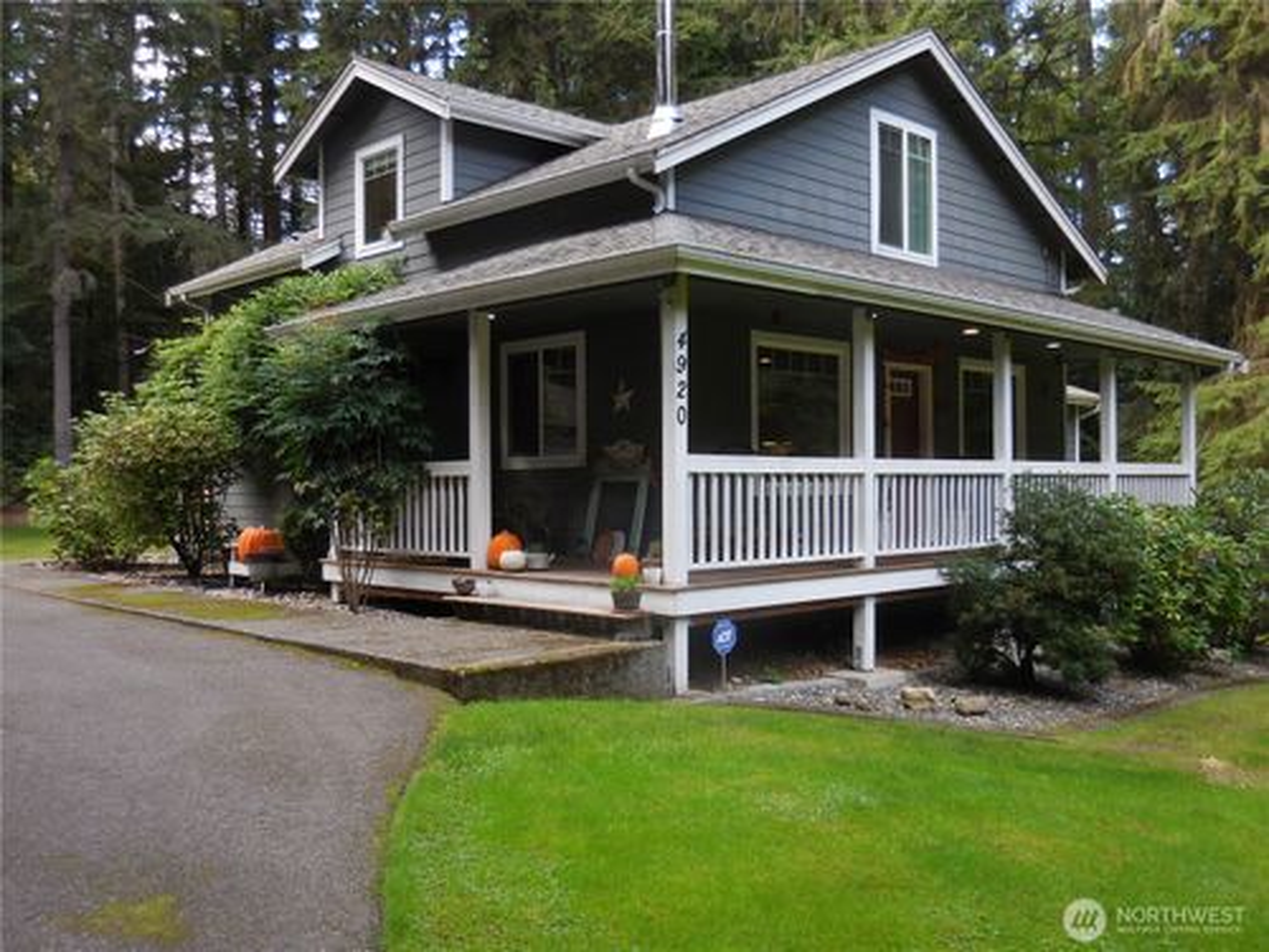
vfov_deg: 42.9
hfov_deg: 55.4
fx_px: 1210
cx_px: 634
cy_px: 476
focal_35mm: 33
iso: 125
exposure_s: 1/60
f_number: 3.7
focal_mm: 5.9
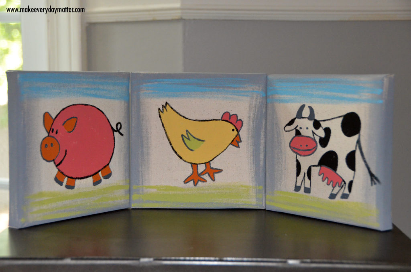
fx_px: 820
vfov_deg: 18.8
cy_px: 136
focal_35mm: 72
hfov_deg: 28.1
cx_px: 206
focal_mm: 48
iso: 3200
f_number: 4.5
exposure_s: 1/60
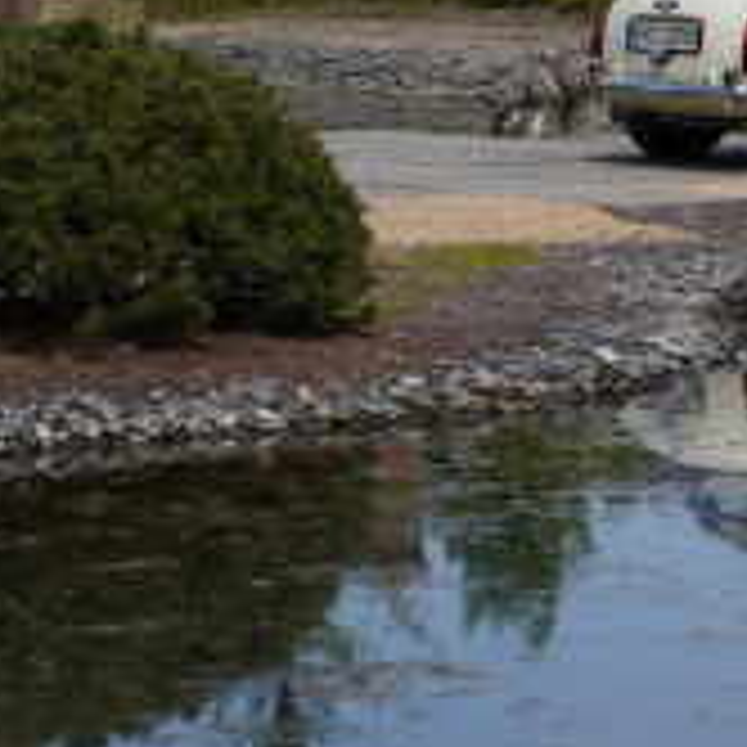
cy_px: 122
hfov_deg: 7.5
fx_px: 5640
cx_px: 1026
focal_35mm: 231
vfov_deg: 7.6
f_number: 6.3
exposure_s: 1/500
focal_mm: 75
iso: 100
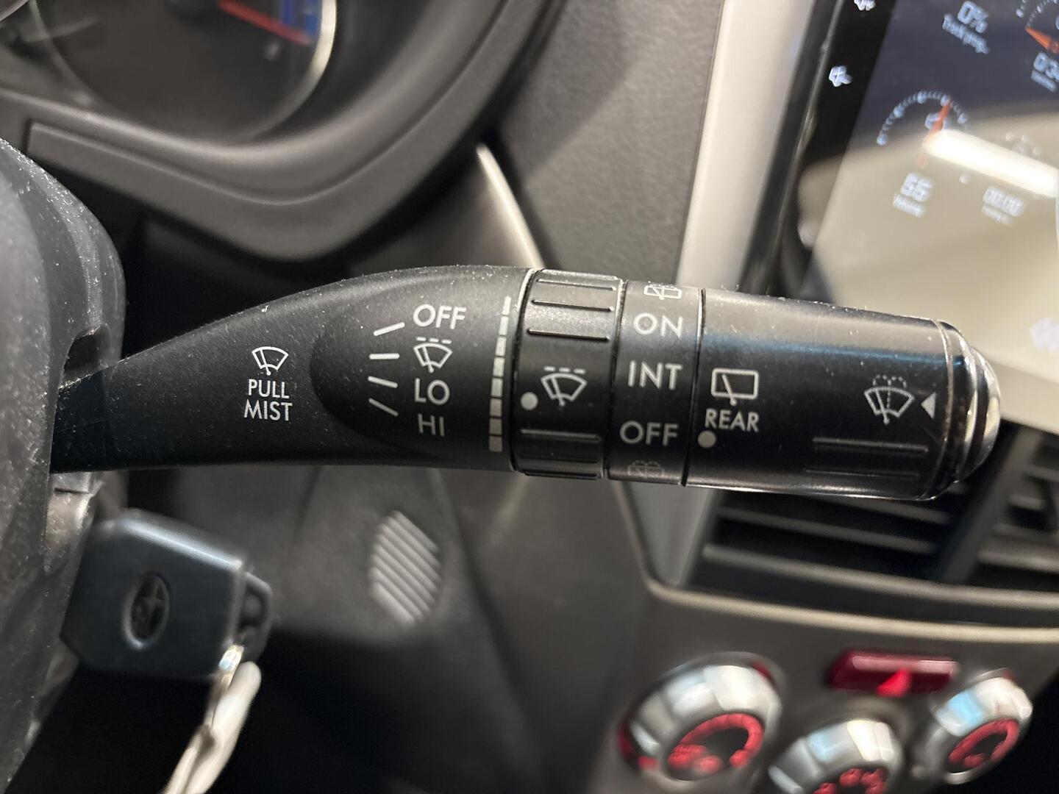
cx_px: 530
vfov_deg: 53.1
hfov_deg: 67.3
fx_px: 795
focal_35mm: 26
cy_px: 397
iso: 640
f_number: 1.6
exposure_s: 1/33
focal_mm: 5.96
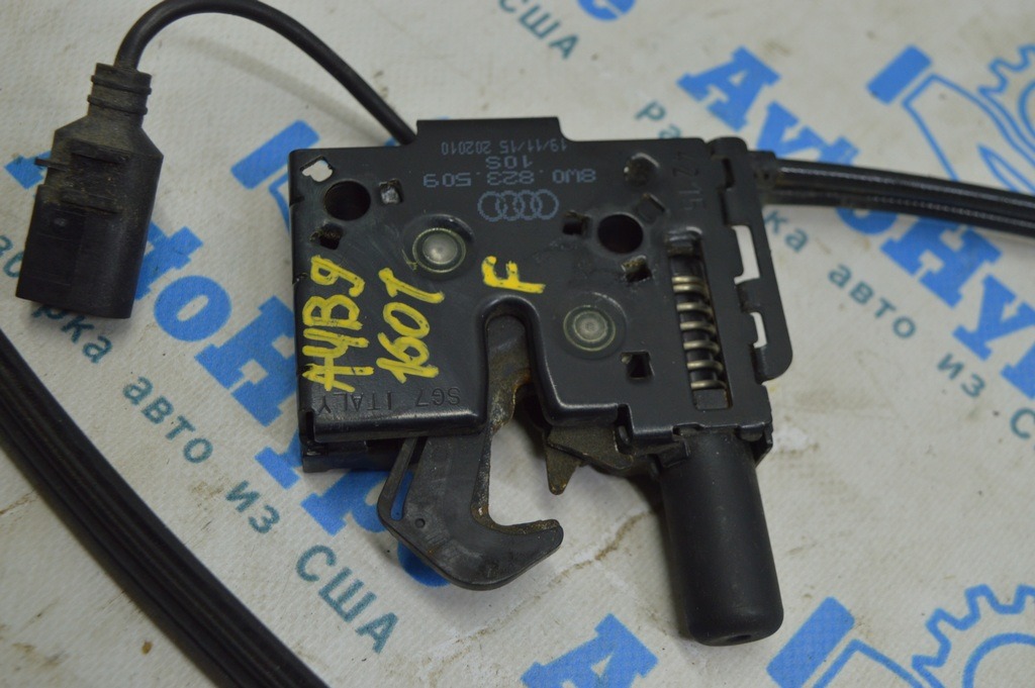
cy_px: 344
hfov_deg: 43.6
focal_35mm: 45
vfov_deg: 29.8
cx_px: 518
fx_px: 1293
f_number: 5.6
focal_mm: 30
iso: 400
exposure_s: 1/40
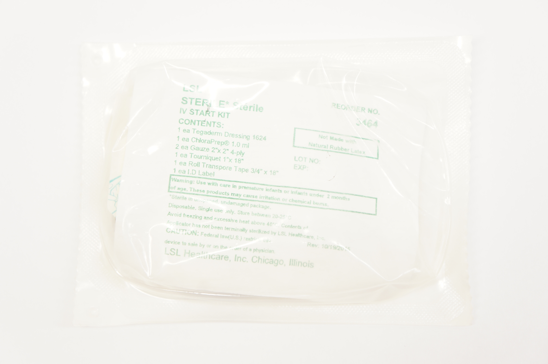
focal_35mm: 58
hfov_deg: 34.2
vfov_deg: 23.1
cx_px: 274
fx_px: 890
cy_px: 182
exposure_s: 1/80
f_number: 5
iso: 400
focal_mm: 39
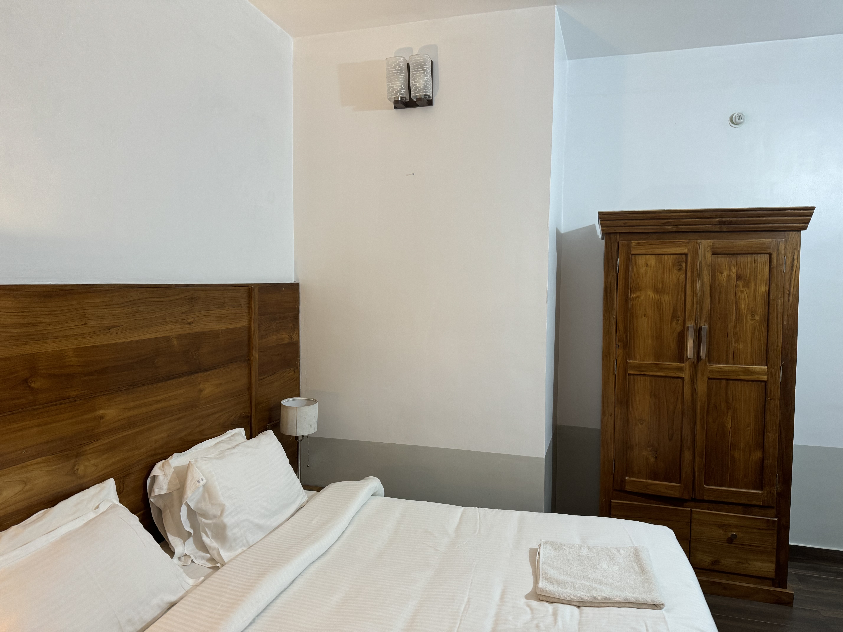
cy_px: 316
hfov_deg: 71.6
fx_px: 584
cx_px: 422
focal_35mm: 24
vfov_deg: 56.8
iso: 200
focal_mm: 6.76
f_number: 1.78
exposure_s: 1/50
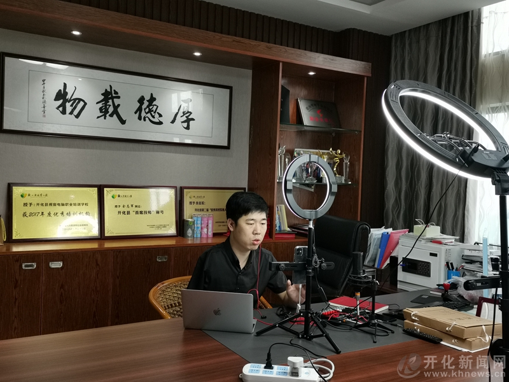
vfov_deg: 41.8
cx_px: 254
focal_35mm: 34
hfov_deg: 54.0
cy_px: 191
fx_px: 500
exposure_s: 1/100
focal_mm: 5.58
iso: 250
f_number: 1.8
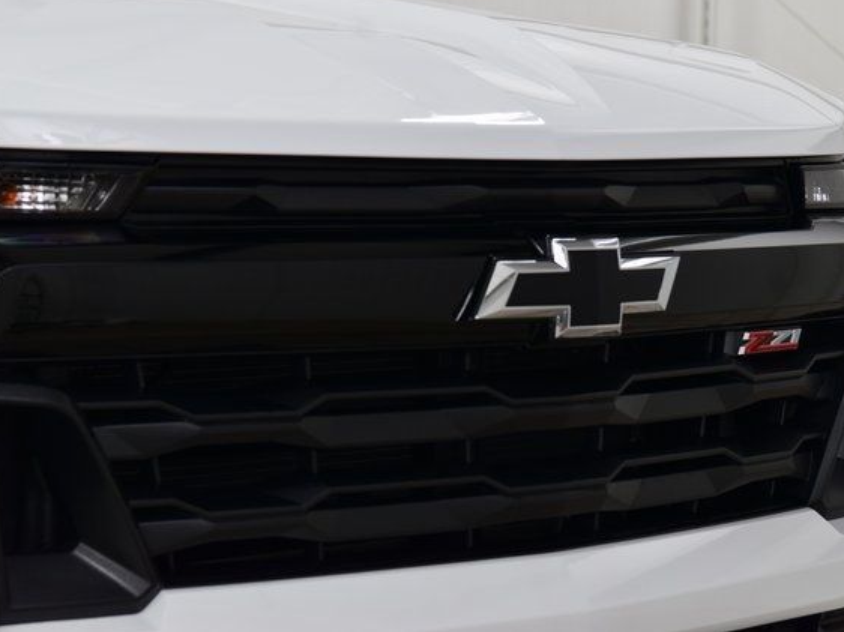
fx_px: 2803
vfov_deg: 12.9
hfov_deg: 17.1
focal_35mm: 115
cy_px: 313
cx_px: 473
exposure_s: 1/30
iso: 500
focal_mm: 70
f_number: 7.1
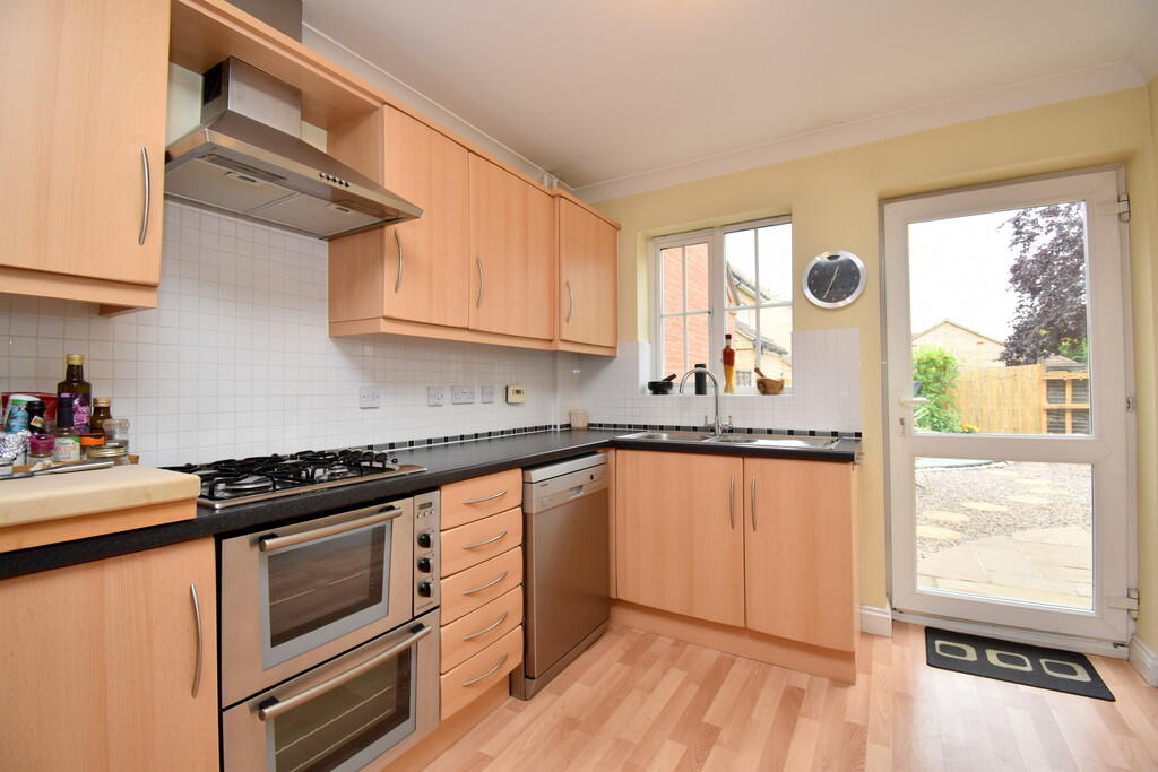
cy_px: 386
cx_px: 579
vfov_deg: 77.3
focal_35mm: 15
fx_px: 483
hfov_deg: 100.4
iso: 280
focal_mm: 10
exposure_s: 1/200
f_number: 5
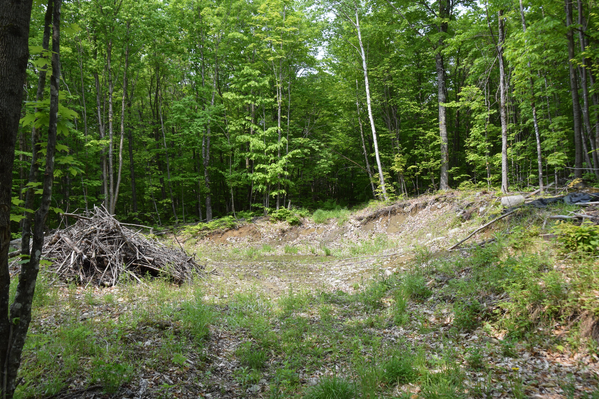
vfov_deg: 38.9
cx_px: 295
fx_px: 566
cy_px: 200
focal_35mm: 34
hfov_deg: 55.8
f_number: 8
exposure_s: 1/250
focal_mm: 22
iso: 220
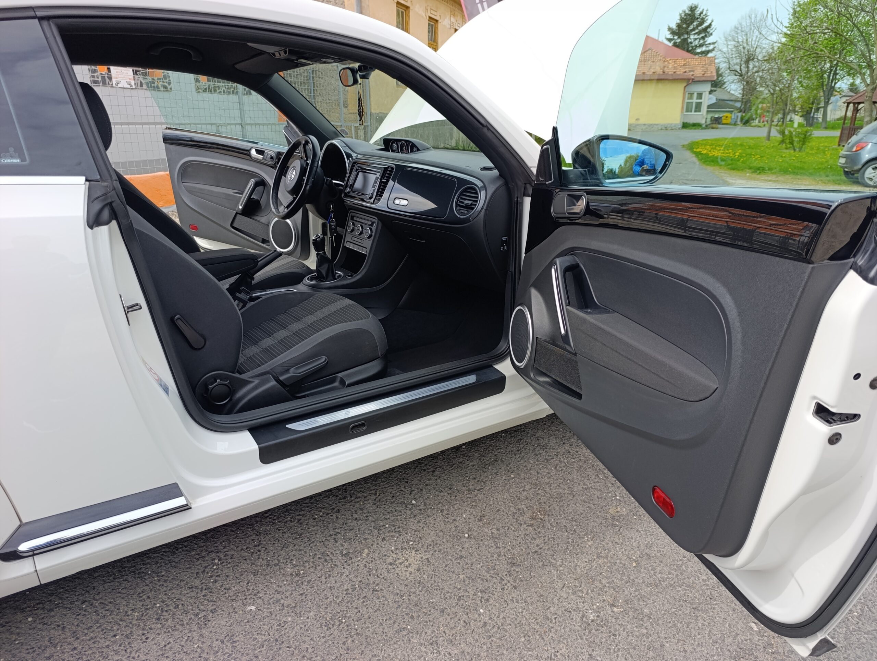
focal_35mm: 23
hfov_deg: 73.8
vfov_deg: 59.0
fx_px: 584
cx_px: 438
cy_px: 330
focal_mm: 6.14
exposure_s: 1/204
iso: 50
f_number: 1.6
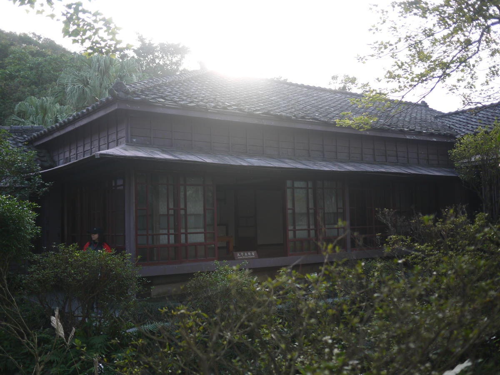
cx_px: 250
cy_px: 188
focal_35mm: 40
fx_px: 578
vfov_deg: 36.0
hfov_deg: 46.8
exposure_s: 1/640
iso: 160
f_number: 1.7
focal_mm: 20
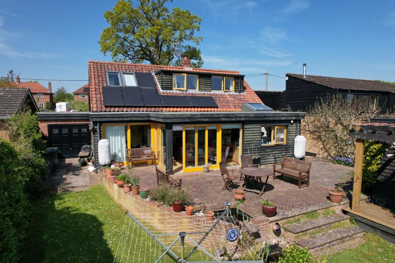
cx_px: 198
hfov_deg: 78.6
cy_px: 132
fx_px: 241
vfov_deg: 57.2
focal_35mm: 22
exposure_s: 1/125
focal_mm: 8.38
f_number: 2.8
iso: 110
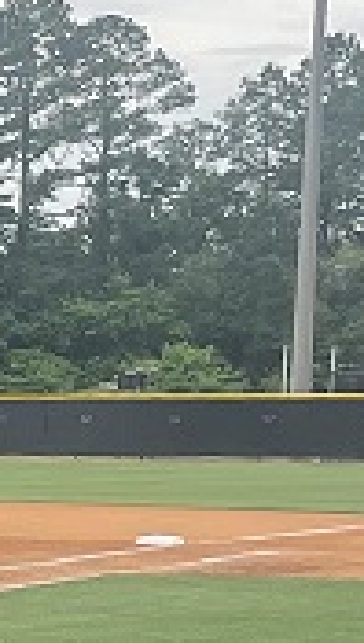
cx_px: -1125
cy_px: 599
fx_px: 2785
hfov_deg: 6.1
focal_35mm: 163
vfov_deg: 13.1
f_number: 1.6
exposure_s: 1/1401
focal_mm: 4.2
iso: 32
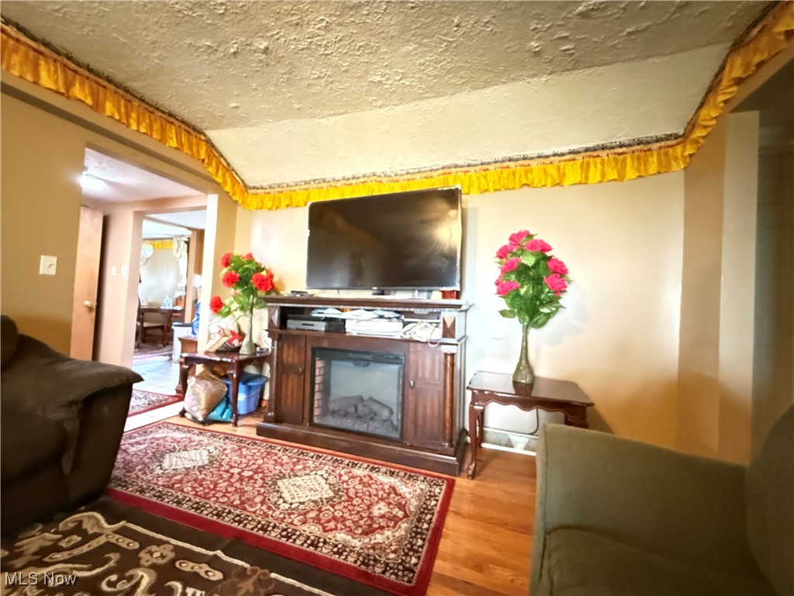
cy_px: 298
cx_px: 397
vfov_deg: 85.7
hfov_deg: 102.1
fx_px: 321
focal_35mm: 14
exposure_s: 1/30
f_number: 2.2
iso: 2500
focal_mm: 2.22
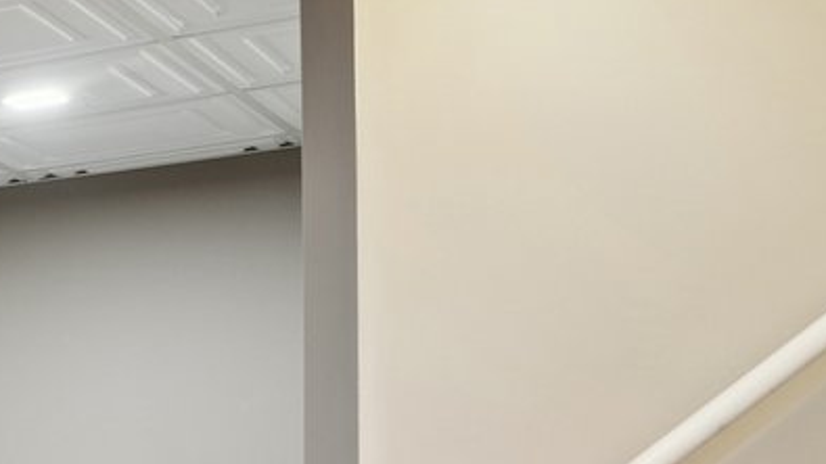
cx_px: -1102
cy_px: 536
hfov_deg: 15.7
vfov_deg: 15.4
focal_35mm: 76
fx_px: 1664
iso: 250
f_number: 2.8
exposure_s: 1/15
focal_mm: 14
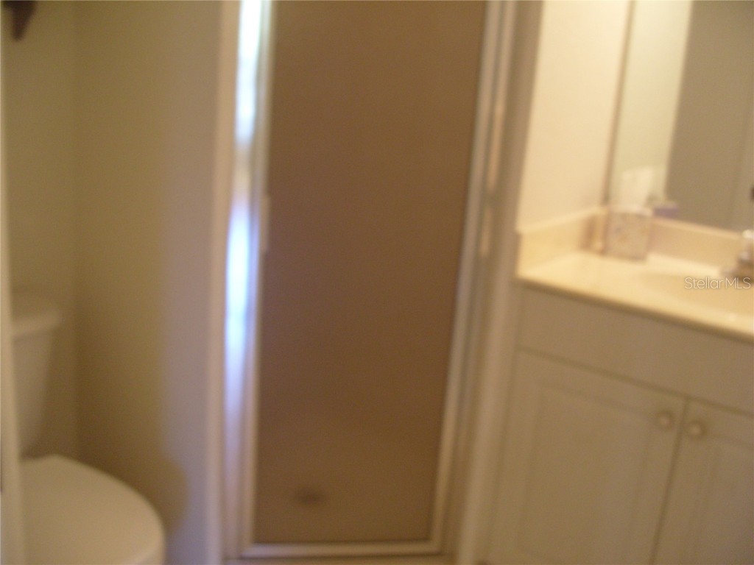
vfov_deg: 40.7
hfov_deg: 52.6
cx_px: 377
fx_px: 762
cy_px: 282
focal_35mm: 35
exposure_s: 1/20
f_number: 2.8
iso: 200
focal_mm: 7.8
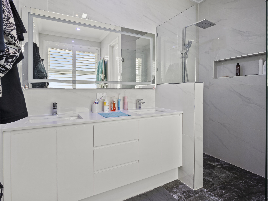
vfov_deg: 71.6
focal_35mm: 18
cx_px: 134
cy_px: 100
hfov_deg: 87.8
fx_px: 139
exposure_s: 1/8
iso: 200
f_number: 11
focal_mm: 9
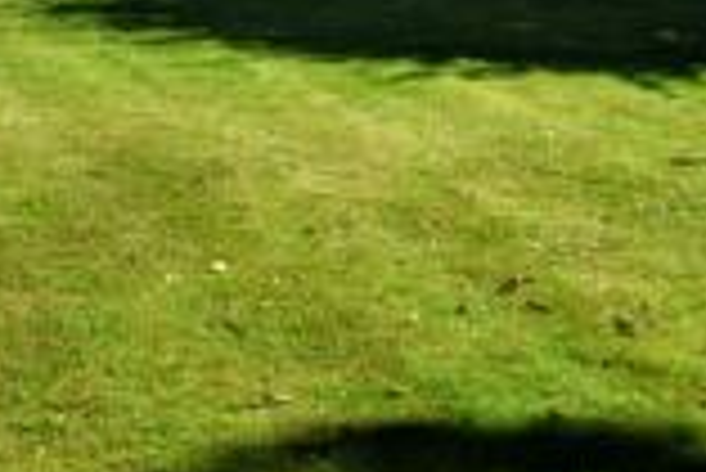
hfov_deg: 22.1
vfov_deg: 14.4
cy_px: -164
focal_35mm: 91
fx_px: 1786
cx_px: 157
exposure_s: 1/200
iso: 100
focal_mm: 20
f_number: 8
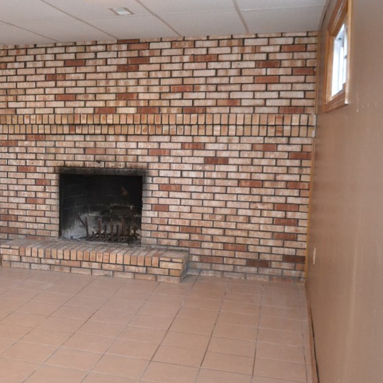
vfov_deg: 36.1
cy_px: 198
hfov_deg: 34.2
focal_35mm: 47
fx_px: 588
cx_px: 44
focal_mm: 20
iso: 3200
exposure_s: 1/60
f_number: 3.8
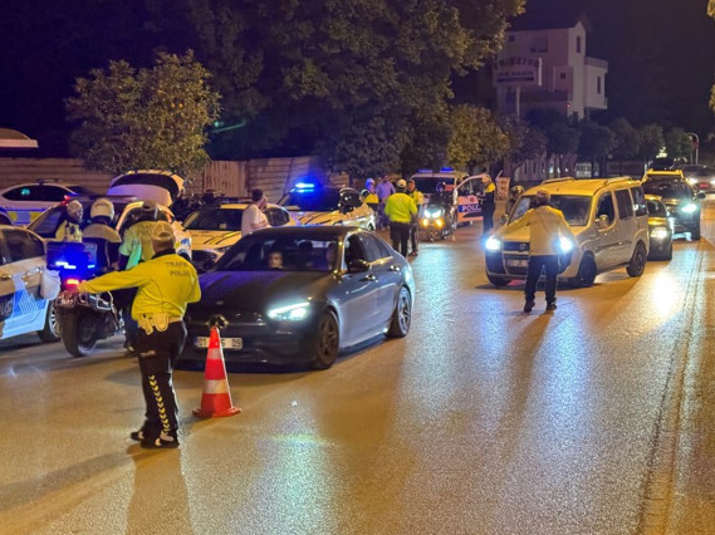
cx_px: 258
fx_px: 1342
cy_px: 207
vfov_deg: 22.5
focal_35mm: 65
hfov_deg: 29.7
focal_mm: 6.76
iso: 500
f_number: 1.78
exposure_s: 1/25
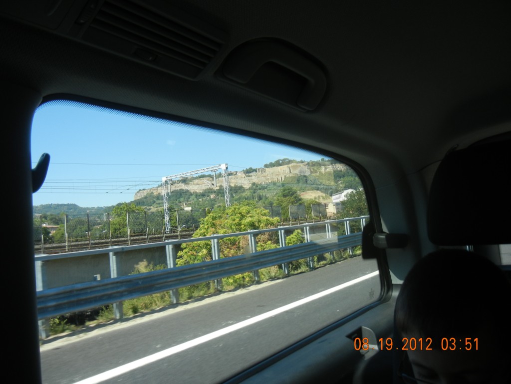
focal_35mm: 30
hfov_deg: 60.0
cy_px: 192
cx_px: 256
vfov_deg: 46.8
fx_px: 443
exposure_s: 1/642
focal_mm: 5.4
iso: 160
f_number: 3.5
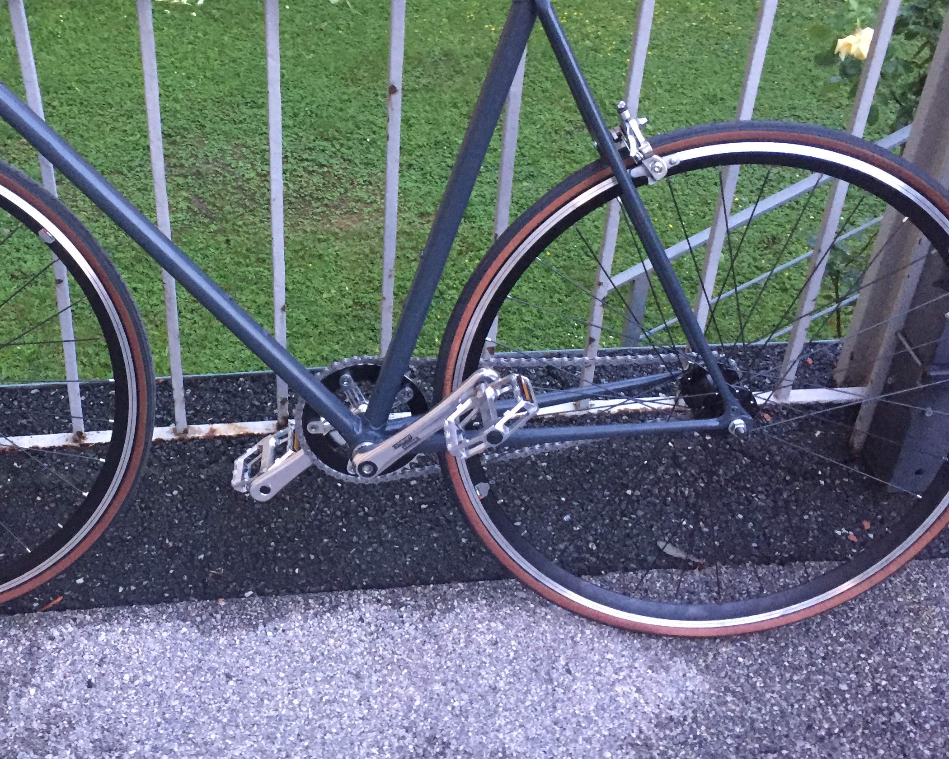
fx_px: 1236
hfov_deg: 41.4
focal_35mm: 44
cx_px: 308
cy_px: 284
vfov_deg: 34.0
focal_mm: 4.15
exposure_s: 1/25
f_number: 2.2
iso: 250
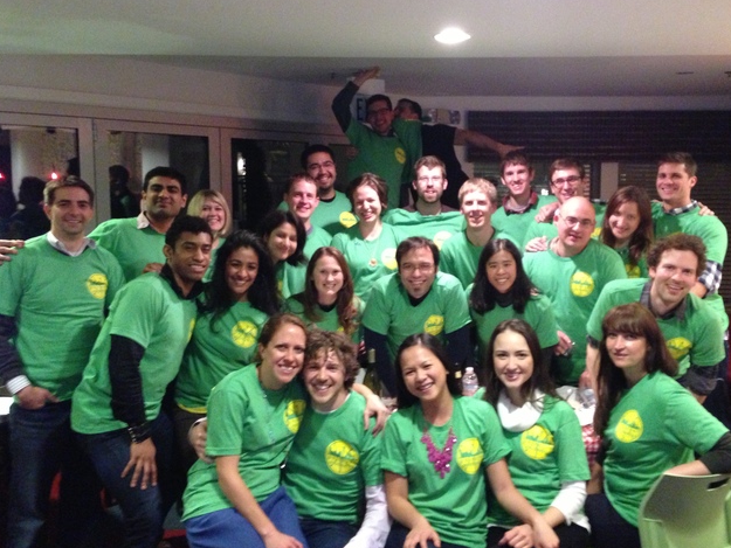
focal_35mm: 38
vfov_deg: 37.7
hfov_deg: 48.9
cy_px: 254
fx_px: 803
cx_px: 401
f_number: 2.4
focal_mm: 4.13
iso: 640
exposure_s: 1/15
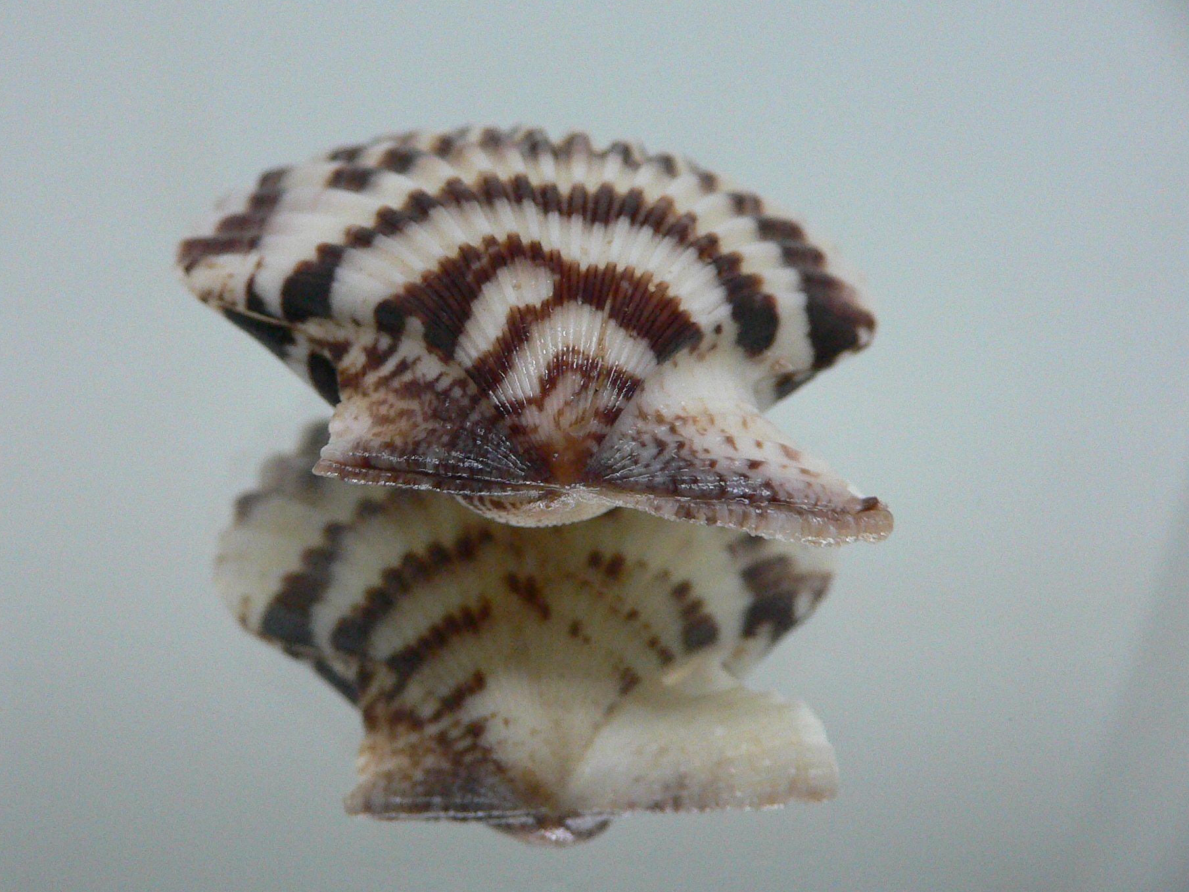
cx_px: 531
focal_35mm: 39
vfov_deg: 36.8
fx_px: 1340
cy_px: 440
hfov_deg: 47.8
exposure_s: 1/50
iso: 200
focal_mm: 4.6
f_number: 2.8
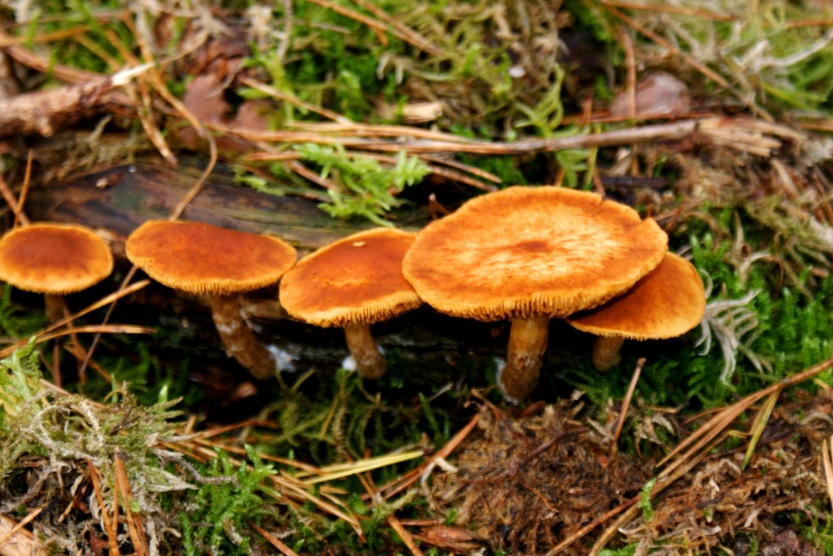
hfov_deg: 17.3
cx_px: 416
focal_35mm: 118
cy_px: 306
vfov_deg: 11.6
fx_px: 2730
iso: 400
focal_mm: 70
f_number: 5.6
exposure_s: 1/125
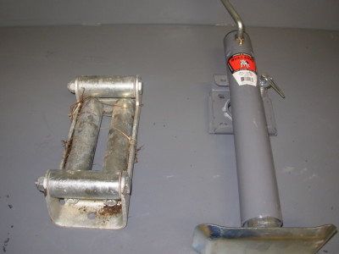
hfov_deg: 49.0
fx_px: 372
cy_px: 127
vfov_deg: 37.7
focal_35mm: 38
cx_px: 170
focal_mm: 6.3
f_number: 2.9
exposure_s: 1/32
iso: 50
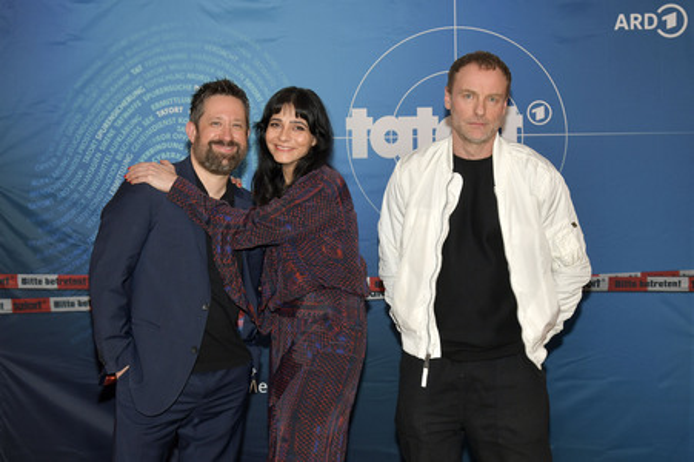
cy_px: 231
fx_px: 925
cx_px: 347
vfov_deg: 28.0
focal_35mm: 48
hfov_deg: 41.1
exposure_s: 1/200
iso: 640
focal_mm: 48
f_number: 5.6
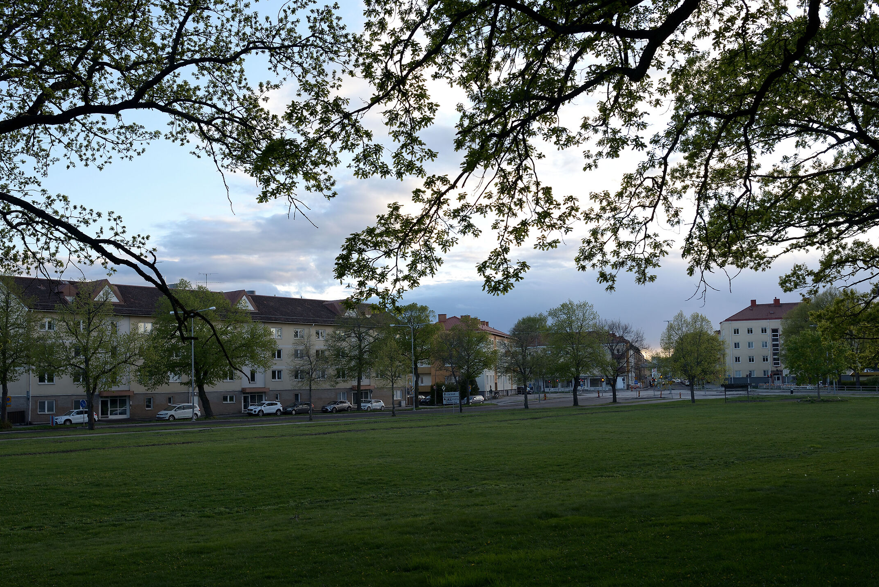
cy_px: 317
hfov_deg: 49.5
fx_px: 953
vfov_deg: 34.2
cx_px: 425
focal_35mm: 39
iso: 400
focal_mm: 35
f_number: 5.6
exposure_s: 1/400
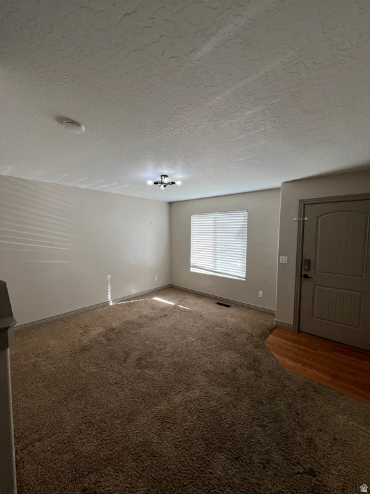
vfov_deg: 106.2
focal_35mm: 13
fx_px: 185
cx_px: 185
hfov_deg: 89.9
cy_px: 247
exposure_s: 1/120
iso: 32
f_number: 1.8
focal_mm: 1.57
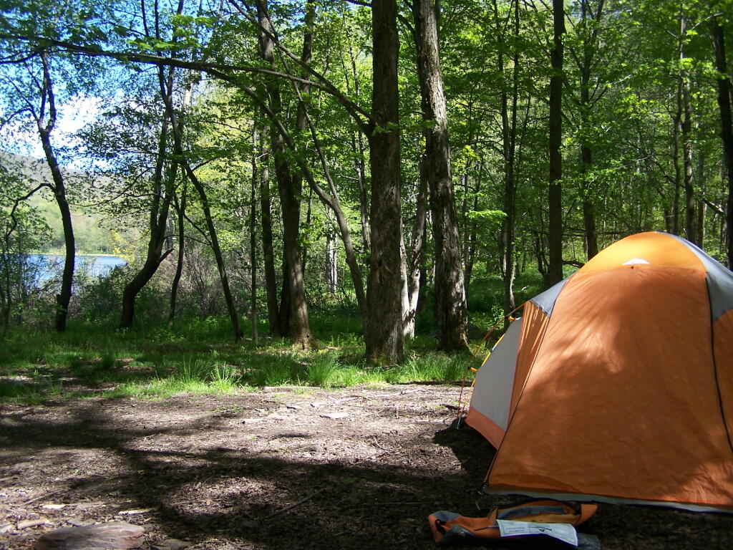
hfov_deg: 49.0
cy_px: 275
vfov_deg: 37.7
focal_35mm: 38
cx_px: 366
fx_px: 805
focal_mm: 6.3
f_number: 2.8
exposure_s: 1/250
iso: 80
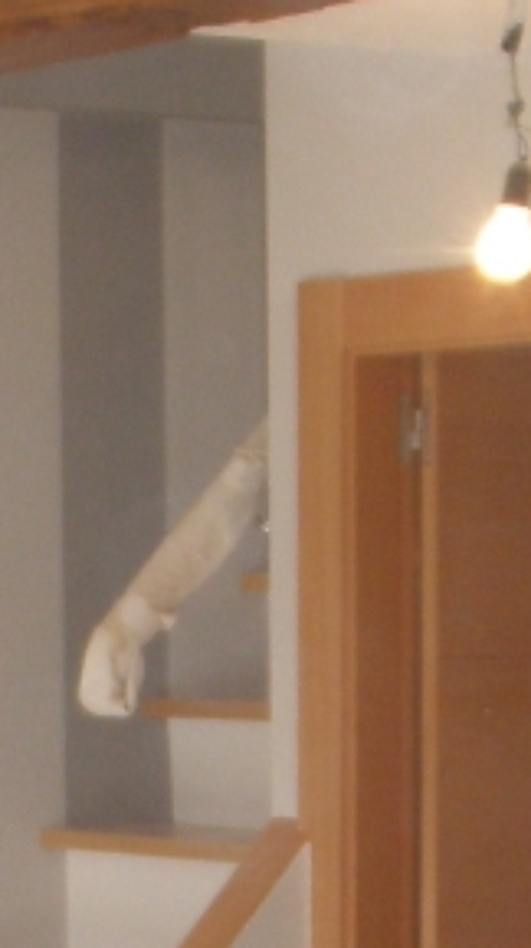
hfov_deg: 7.0
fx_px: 4317
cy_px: 935
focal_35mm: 172
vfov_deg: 12.4
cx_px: -203
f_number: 3.5
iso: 100
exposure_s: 1/30
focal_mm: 6.7
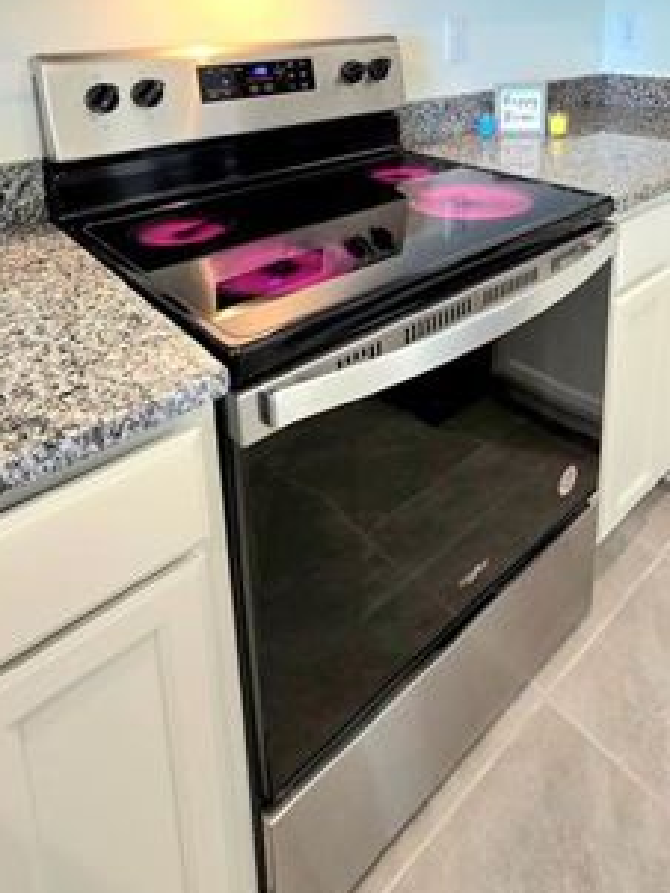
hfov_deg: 58.3
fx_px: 593
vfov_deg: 64.8
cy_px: 136
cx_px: 414
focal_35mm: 23
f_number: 2.2
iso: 160
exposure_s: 1/60.2
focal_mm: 2.2
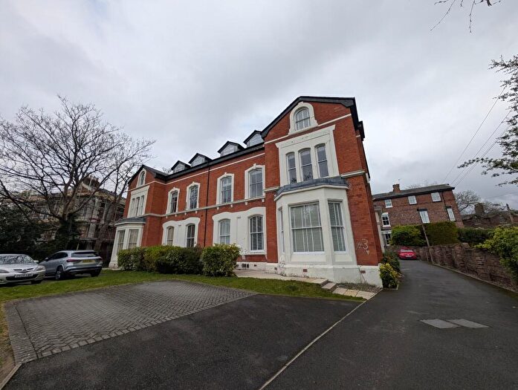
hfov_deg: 110.4
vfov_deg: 94.7
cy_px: 195
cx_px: 259
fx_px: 180
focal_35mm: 12
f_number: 1.7
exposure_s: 1/3077
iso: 55
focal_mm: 2.02
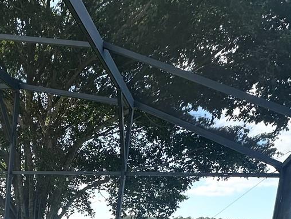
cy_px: 268
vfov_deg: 28.3
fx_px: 370
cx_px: 5
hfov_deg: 38.5
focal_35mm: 44
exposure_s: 1/932
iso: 40
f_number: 2.2
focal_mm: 2.22
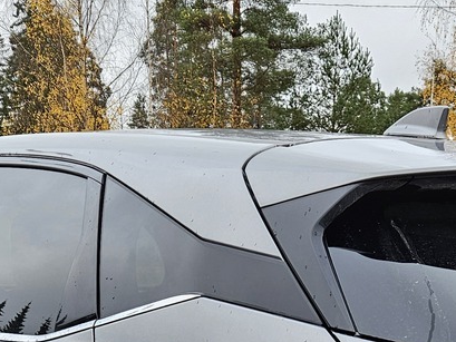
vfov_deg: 16.1
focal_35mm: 81
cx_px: 292
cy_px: 563
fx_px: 1067
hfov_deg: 24.0
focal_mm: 5.4
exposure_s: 1/100
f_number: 1.8
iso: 40
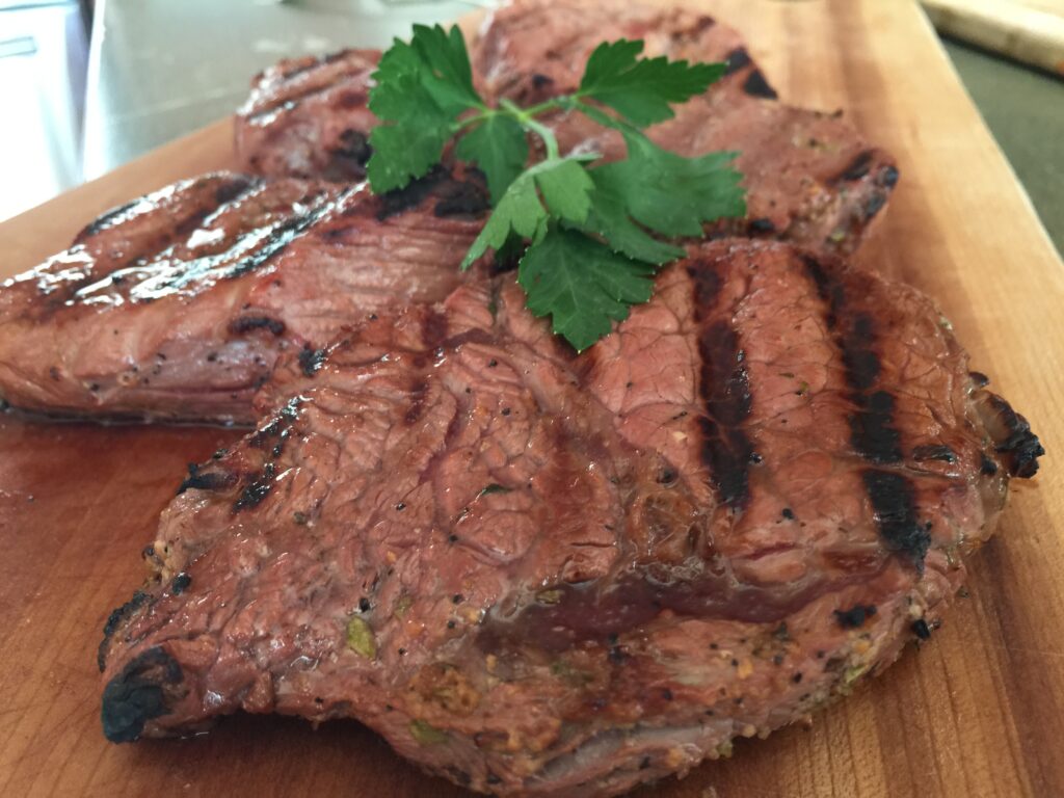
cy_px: 399
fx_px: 891
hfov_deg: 61.7
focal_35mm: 29
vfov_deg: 48.2
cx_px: 532
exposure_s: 1/15
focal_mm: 4.15
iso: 80
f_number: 2.2
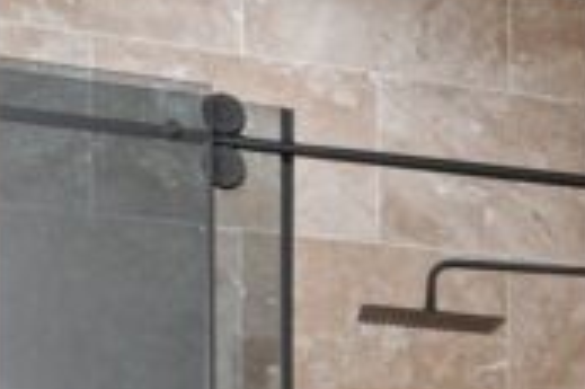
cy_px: 660
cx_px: 822
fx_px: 1299
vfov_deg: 15.2
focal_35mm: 80
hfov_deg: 22.0
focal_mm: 12
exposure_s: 4
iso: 320
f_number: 8
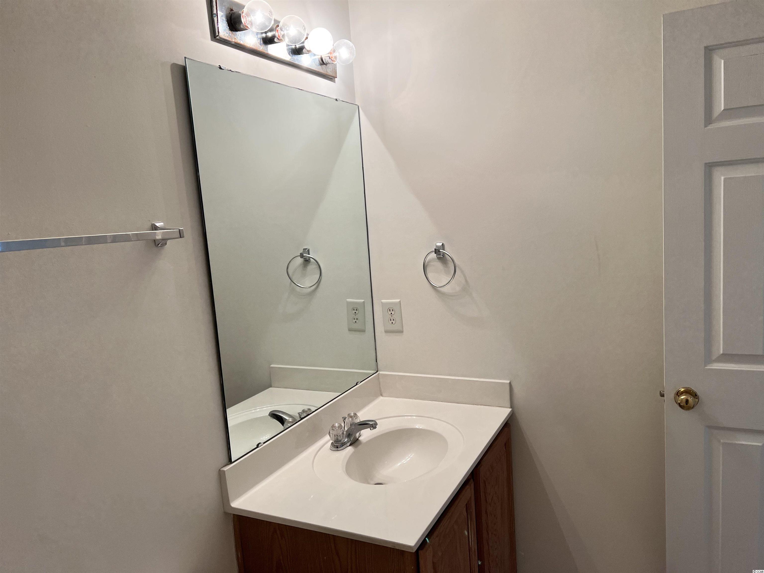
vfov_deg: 53.1
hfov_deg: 67.3
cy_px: 286
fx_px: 574
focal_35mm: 26
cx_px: 382
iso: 80
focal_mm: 5.7
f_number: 1.5
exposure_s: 1/120
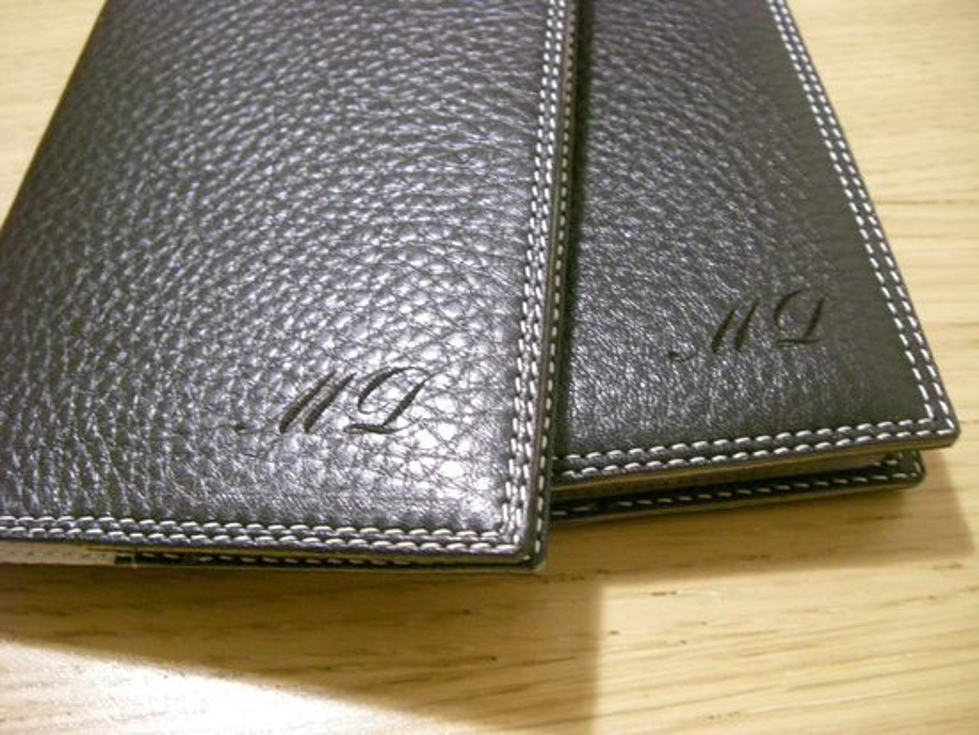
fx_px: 1075
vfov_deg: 37.7
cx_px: 490
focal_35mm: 38
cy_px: 368
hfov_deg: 49.0
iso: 400
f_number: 2.7
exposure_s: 1/8
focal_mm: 6.2
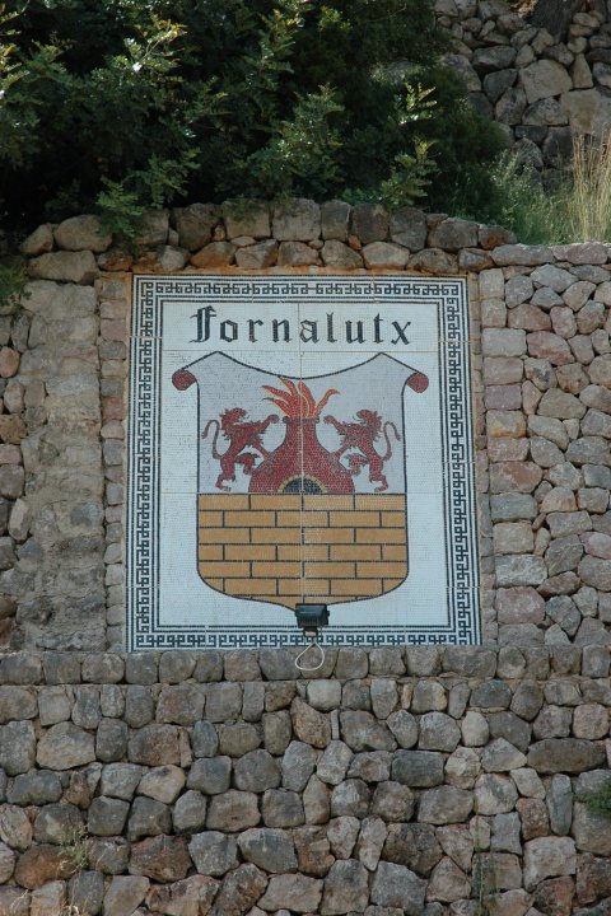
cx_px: 306
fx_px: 2673
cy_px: 458
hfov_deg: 13.0
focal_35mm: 105
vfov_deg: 19.5
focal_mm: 70
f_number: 8
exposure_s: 1/250
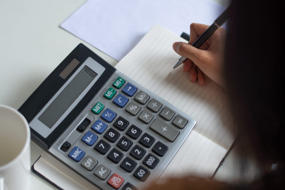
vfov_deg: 23.4
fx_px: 459
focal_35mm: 58
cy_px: 95
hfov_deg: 34.5
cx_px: 142
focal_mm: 58
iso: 100
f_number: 3.2
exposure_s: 1/100
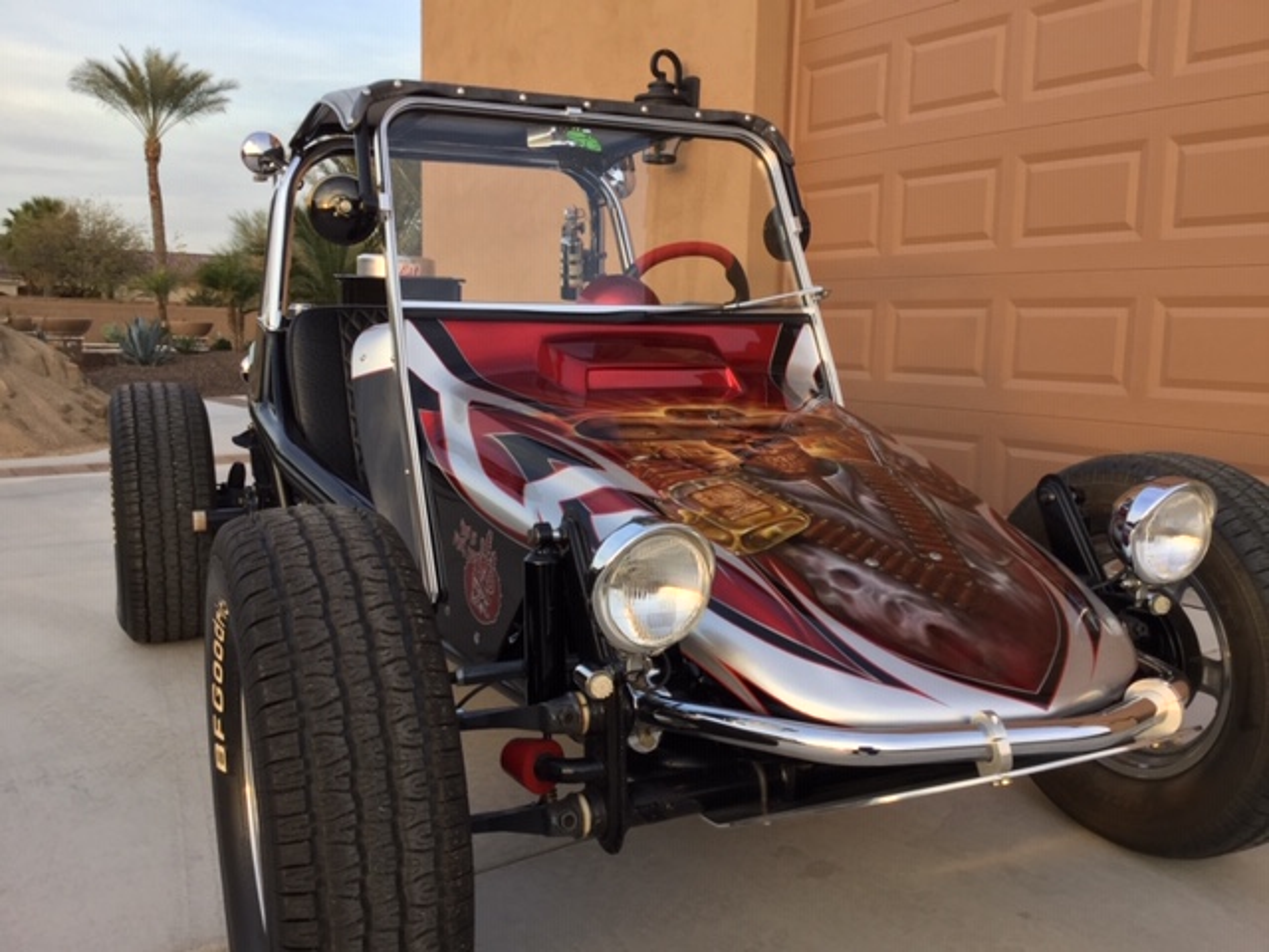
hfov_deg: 58.4
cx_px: 634
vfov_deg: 45.4
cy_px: 476
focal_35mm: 31
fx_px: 1136
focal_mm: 3.3
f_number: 2.4
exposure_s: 1/60
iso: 32
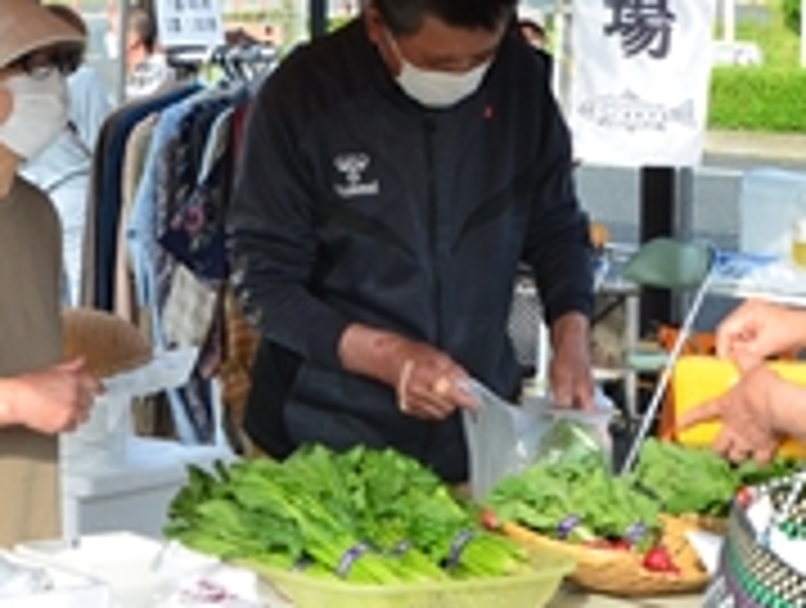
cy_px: 223
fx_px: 2714
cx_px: 279
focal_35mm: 116
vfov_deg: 12.8
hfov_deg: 16.9
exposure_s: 1/500
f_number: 8
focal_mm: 29
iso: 800
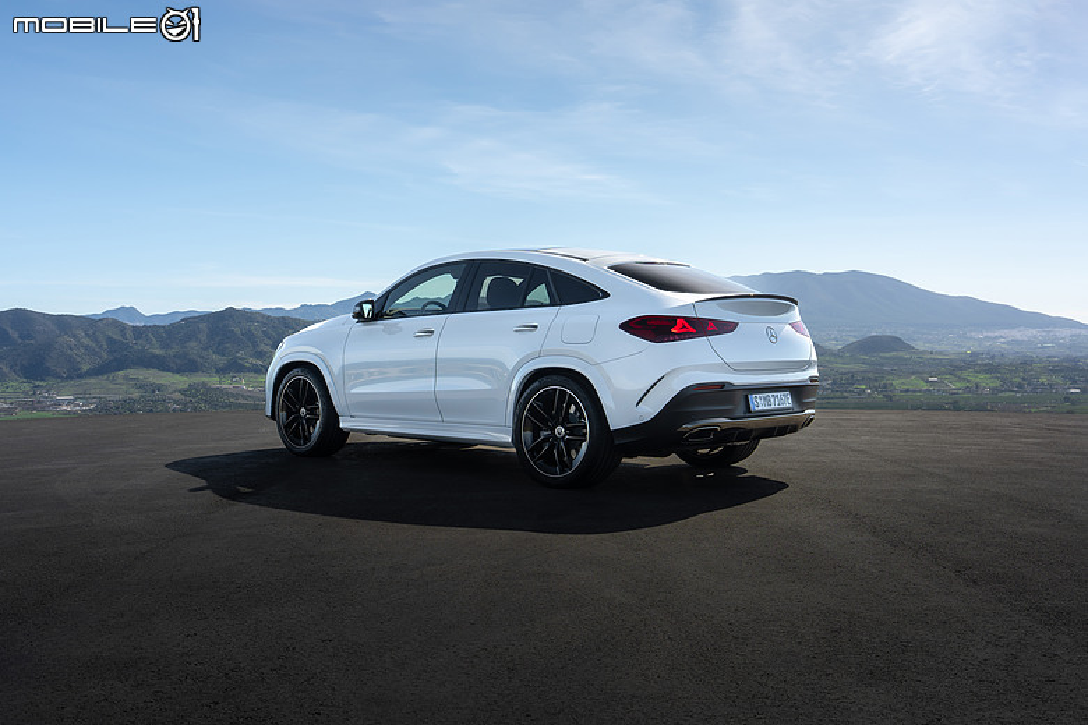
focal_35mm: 34
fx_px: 1027
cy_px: 362
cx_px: 544
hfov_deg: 55.8
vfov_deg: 38.9
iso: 100
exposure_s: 1/320
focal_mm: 34
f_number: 5.6
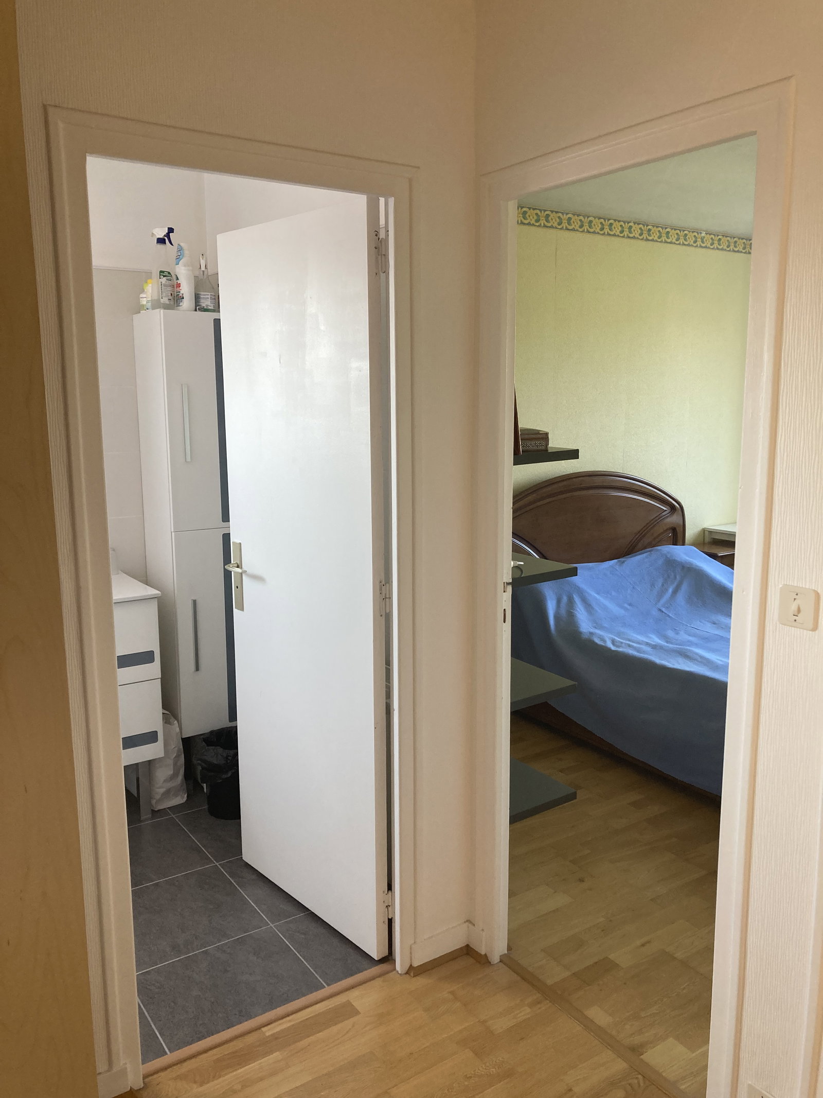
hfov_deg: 49.7
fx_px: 888
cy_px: 549
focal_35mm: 28
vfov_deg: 63.4
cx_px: 412
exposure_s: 1/108
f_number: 1.8
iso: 80
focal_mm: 3.99
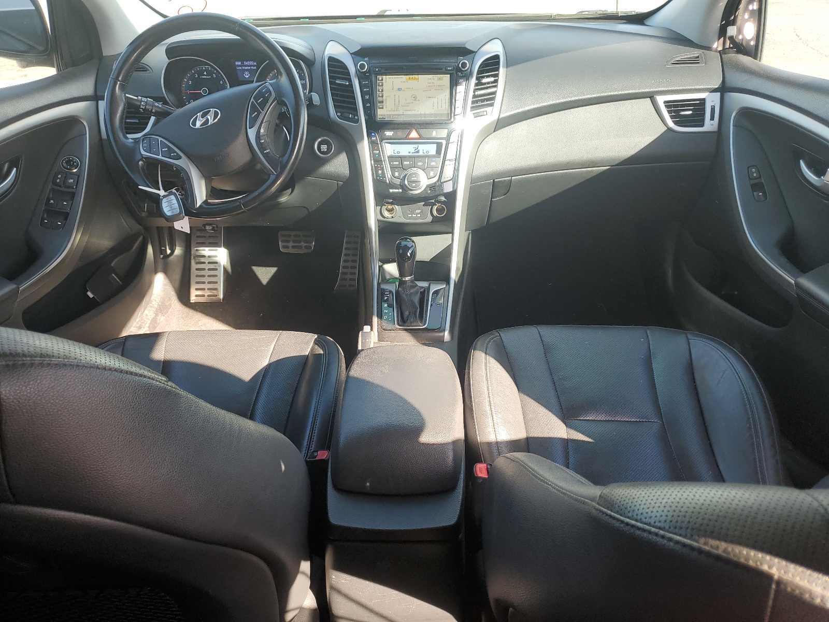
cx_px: 414
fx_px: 623
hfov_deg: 67.3
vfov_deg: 53.1
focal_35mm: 26
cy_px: 311
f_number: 1.5
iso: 50
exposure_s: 1/161
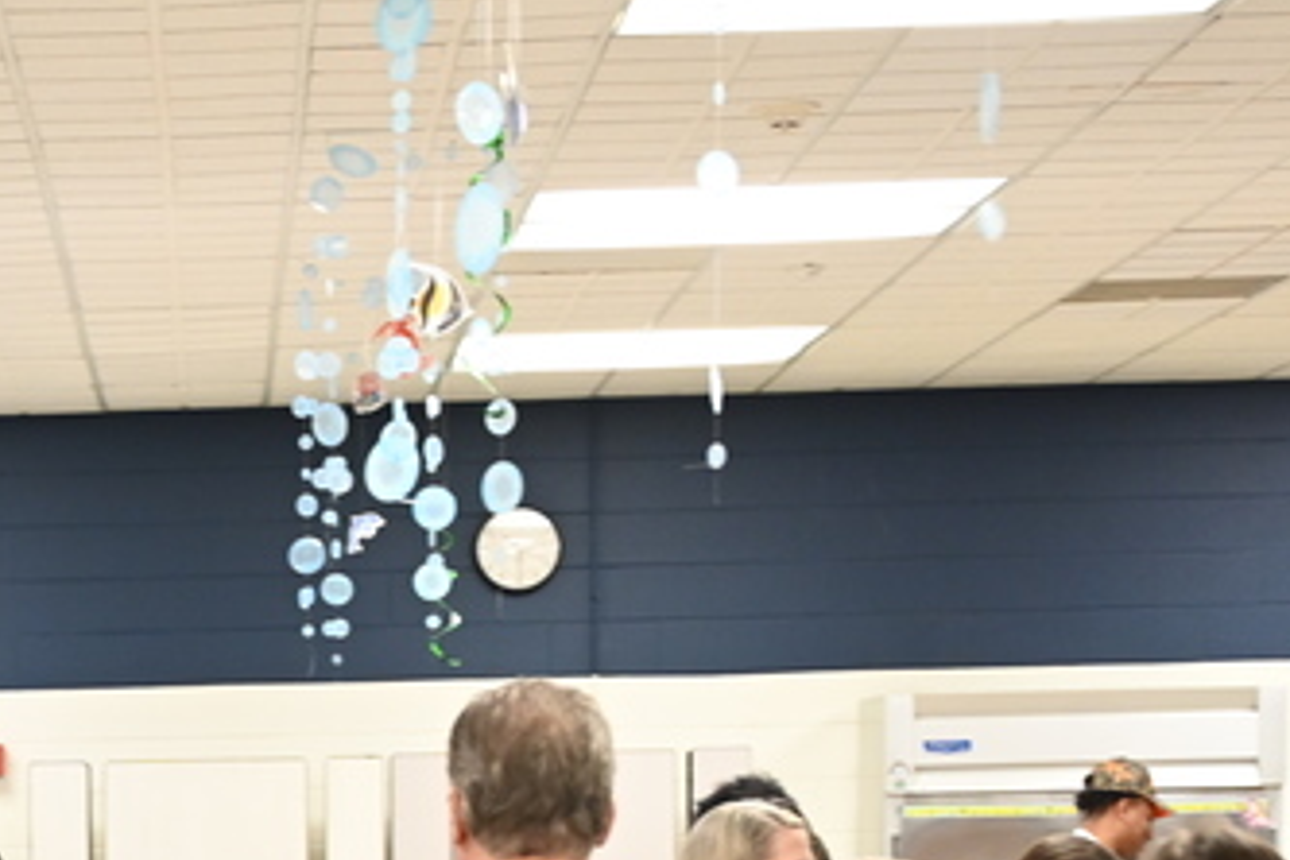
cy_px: 1238
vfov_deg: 10.3
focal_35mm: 129
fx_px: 4622
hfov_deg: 15.4
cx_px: -232
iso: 1800
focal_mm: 42
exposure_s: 1/125
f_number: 4
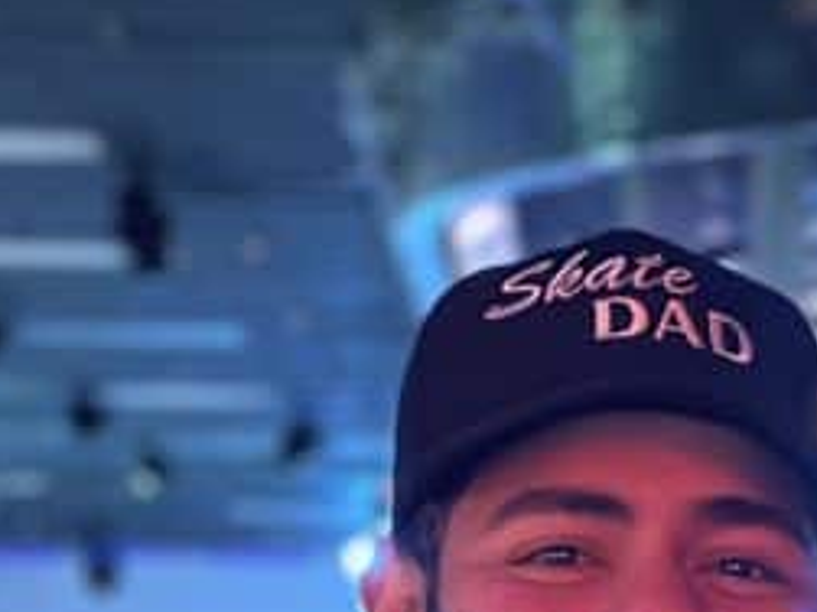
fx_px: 4624
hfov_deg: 10.0
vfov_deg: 7.3
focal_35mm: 196
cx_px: 973
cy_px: 1234
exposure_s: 1/20
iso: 800
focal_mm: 6.86
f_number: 1.78
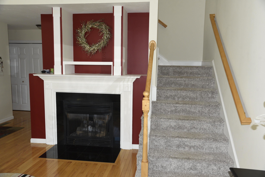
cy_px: 88
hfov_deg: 60.3
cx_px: 132
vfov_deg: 42.4
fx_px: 228
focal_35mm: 31
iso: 1000
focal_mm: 31
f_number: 5.6
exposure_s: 1/160
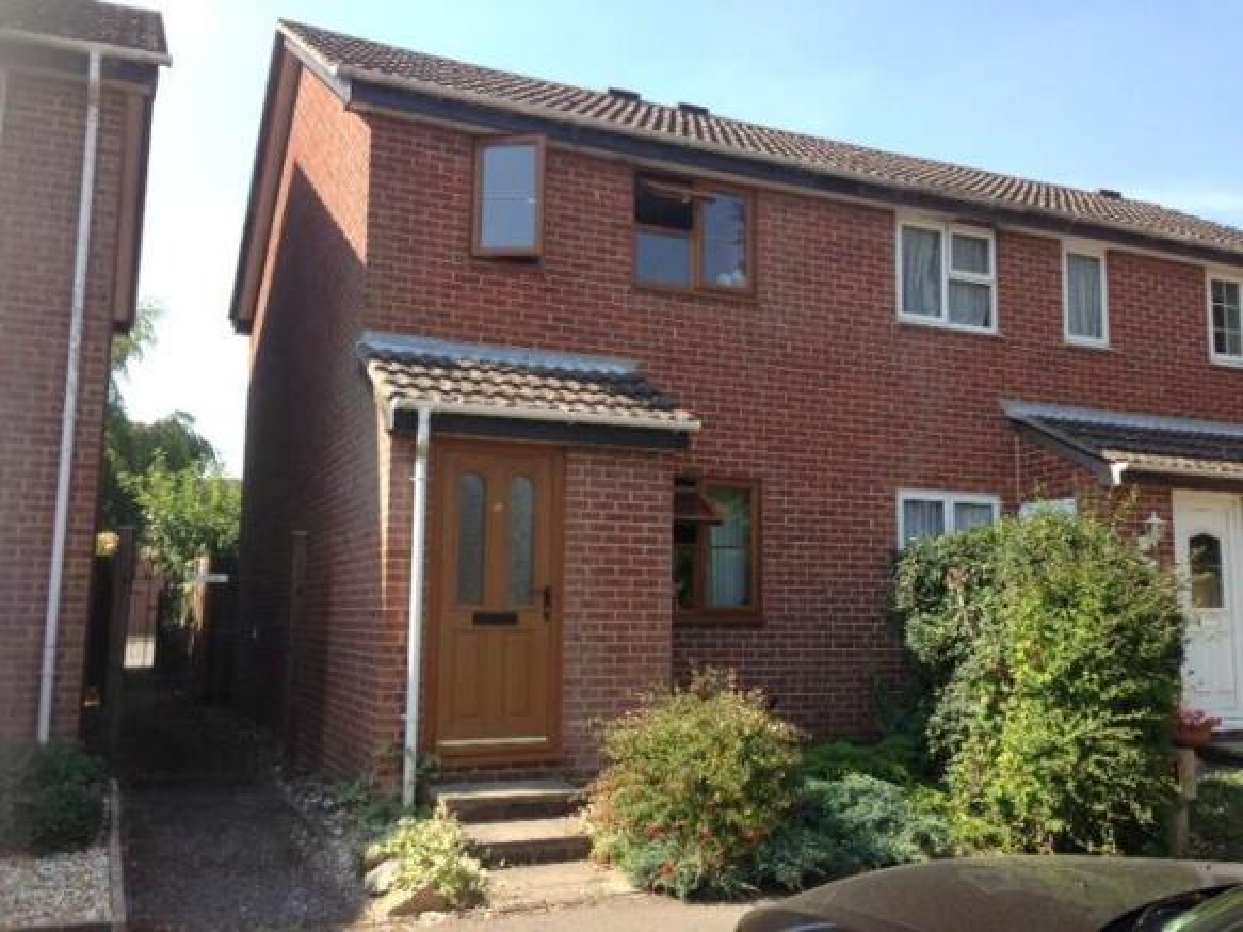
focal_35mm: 33
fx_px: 1185
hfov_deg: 55.4
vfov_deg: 42.9
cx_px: 622
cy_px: 466
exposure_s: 1/471
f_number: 2.4
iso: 50
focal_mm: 4.13
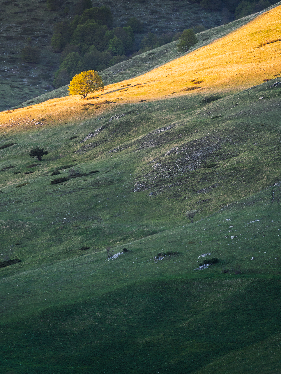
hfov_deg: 3.3
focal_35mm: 454
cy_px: 187
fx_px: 4914
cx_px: 140
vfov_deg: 4.4
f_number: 8
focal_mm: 226
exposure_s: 1/50
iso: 640
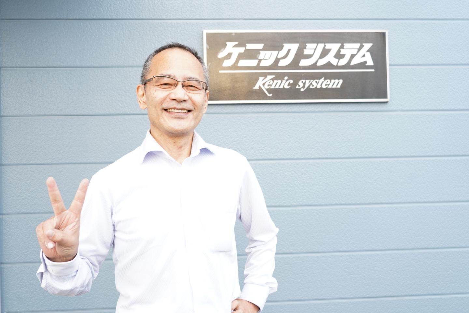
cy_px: 156
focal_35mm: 34
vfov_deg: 38.9
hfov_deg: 55.8
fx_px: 443
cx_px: 234
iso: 640
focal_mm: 34
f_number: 4.5
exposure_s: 1/100
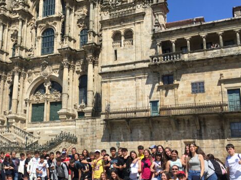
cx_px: 76
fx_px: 327
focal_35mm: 47
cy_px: 96
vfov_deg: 30.8
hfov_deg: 39.8
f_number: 2.2
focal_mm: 4.15
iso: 25
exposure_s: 1/1570
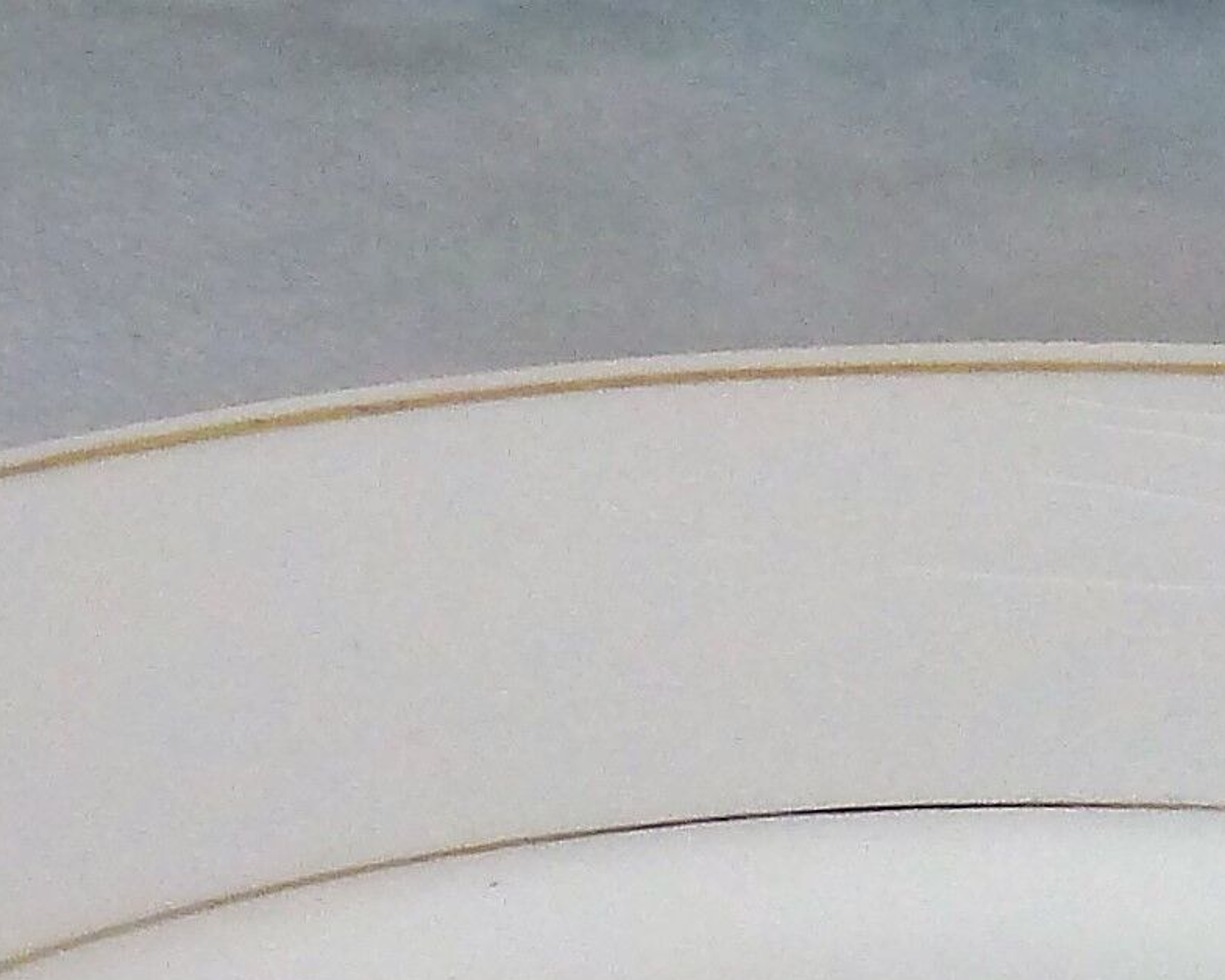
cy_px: 949
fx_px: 21463
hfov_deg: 3.3
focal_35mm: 592
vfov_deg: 2.6
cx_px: 2186
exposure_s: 1/60
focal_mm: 19.6
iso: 250
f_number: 2.8
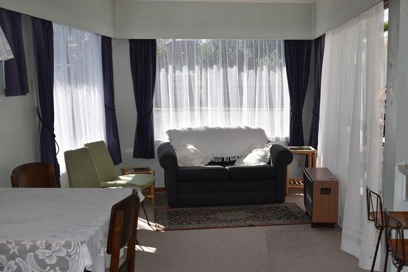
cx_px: 204
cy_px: 136
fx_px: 493
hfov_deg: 45.0
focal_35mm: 44
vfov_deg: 30.8
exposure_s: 1/200
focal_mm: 29
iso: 100
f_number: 7.1
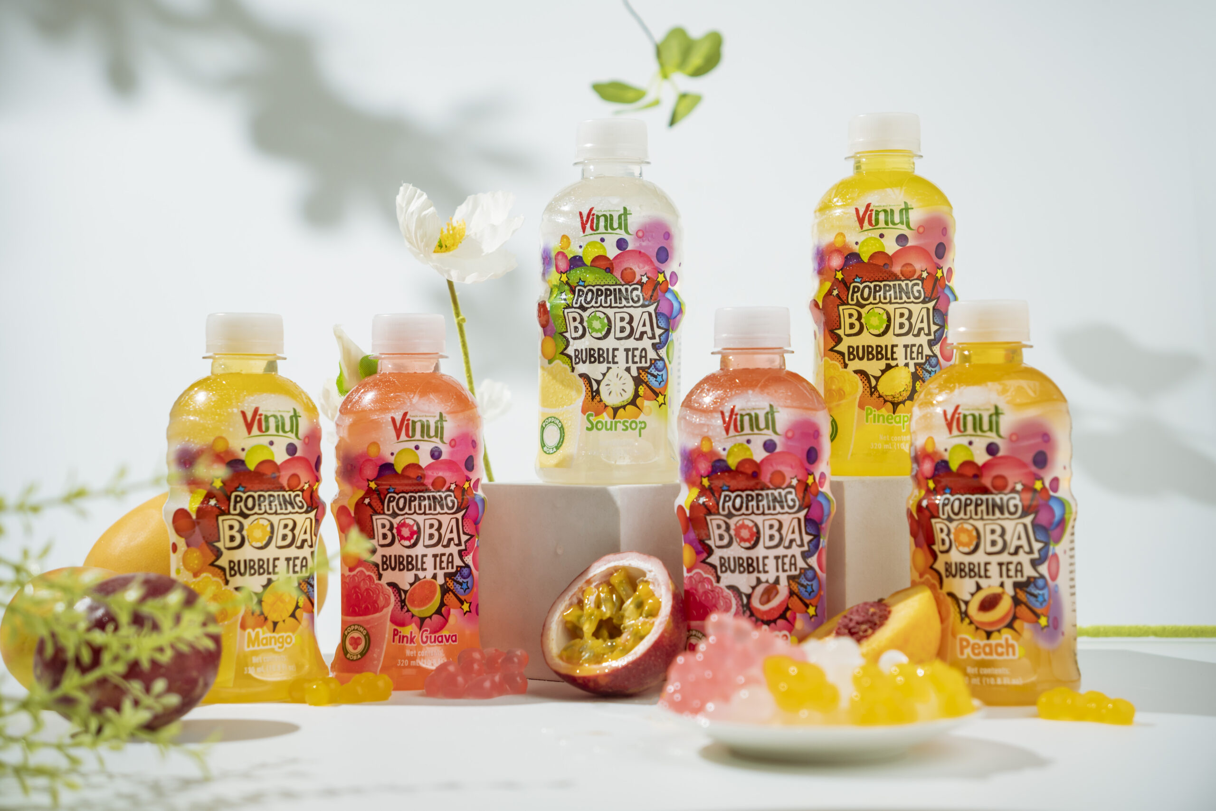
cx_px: 608
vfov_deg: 18.2
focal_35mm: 75
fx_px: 2533
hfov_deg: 27.0
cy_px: 406
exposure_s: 1/80
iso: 160
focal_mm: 50
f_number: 3.5
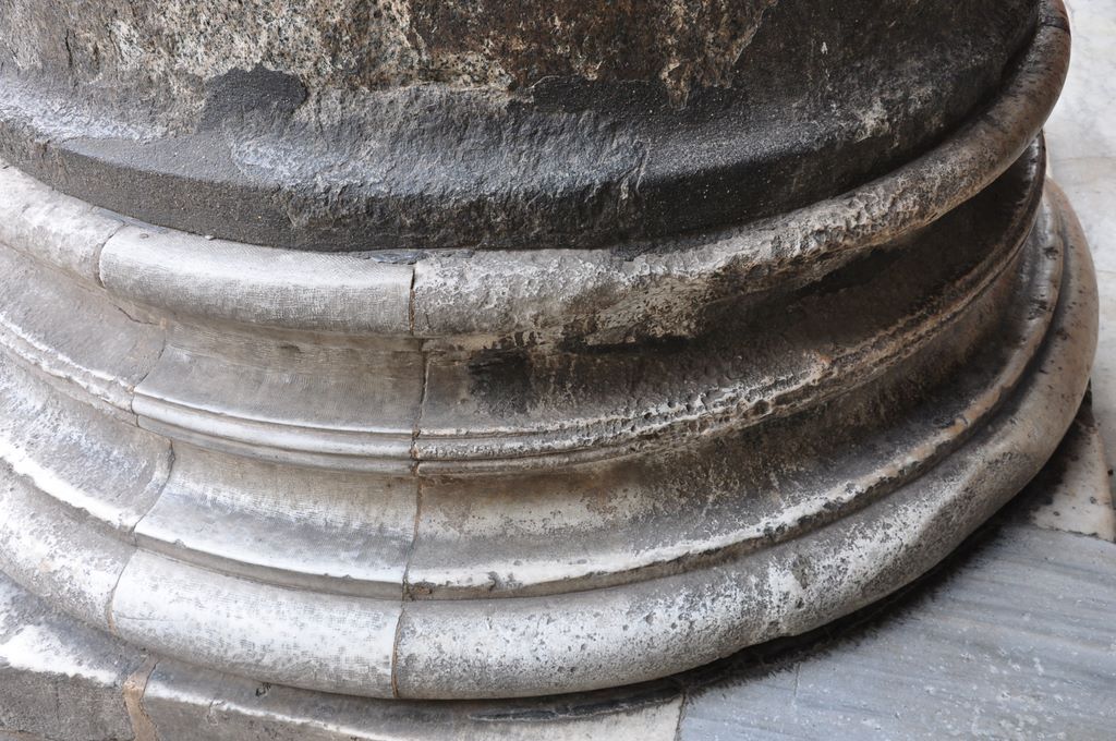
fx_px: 1161
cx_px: 558
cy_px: 370
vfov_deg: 35.4
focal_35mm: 38
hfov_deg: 51.3
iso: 400
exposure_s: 1/50
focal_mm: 25
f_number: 8
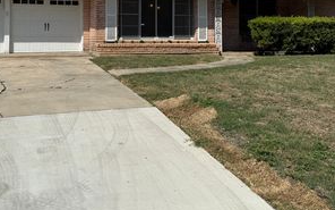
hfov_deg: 46.1
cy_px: 20
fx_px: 393
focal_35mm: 43
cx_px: 149
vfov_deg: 28.7
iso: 80
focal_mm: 6.76
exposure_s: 1/9091
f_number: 1.78
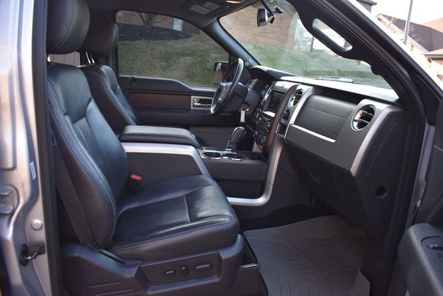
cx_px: 222
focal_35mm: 27
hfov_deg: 67.4
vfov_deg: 48.0
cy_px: 148
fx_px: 332
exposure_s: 1/250
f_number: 3.5
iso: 640
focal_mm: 18
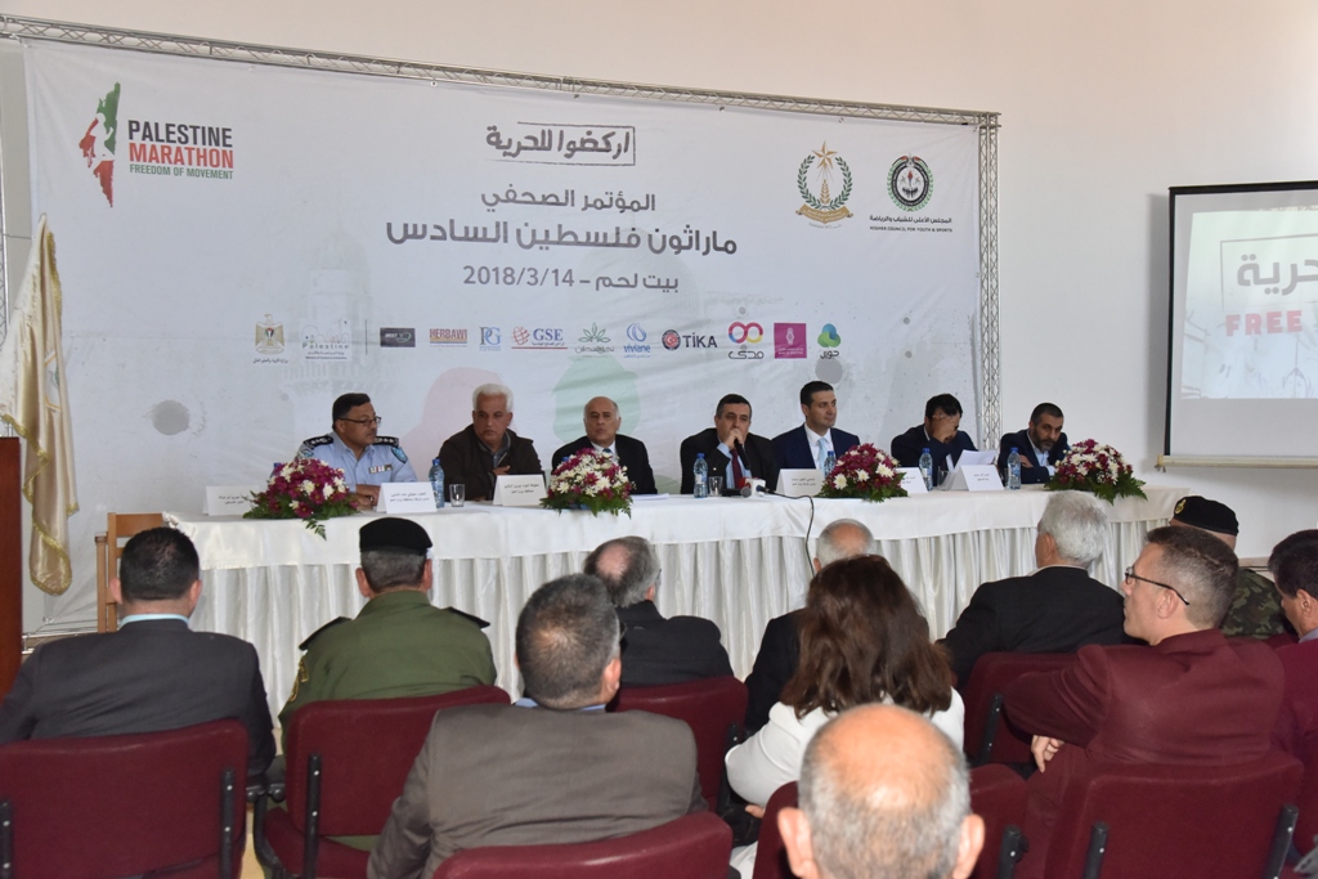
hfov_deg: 48.5
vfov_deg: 33.4
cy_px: 440
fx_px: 1465
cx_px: 659
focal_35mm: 40
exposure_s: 1/250
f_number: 7.1
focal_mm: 40
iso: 2500
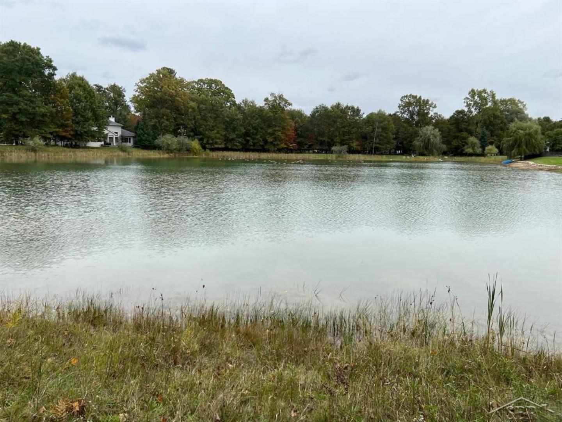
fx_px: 422
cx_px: 281
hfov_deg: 67.3
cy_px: 211
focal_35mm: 26
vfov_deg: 53.1
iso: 50
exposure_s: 1/1869
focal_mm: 5.7
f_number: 1.5
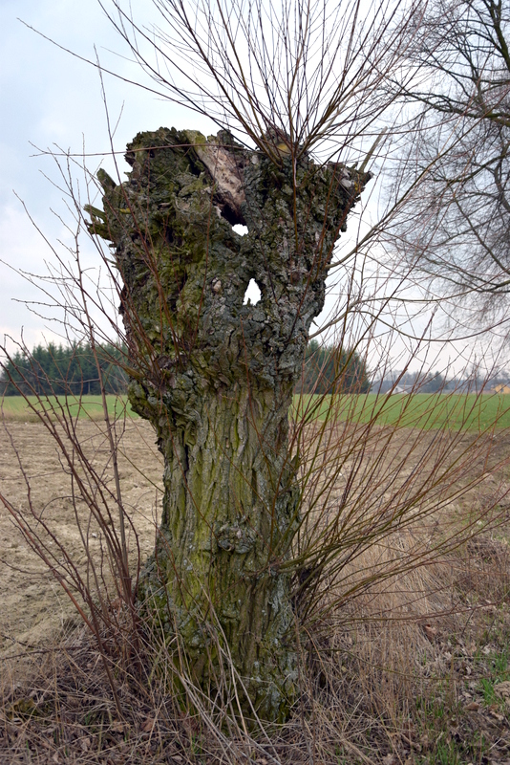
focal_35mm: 38
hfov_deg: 35.5
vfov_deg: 51.3
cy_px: 382
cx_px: 255
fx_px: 796
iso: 200
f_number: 4
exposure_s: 1/500
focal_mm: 25
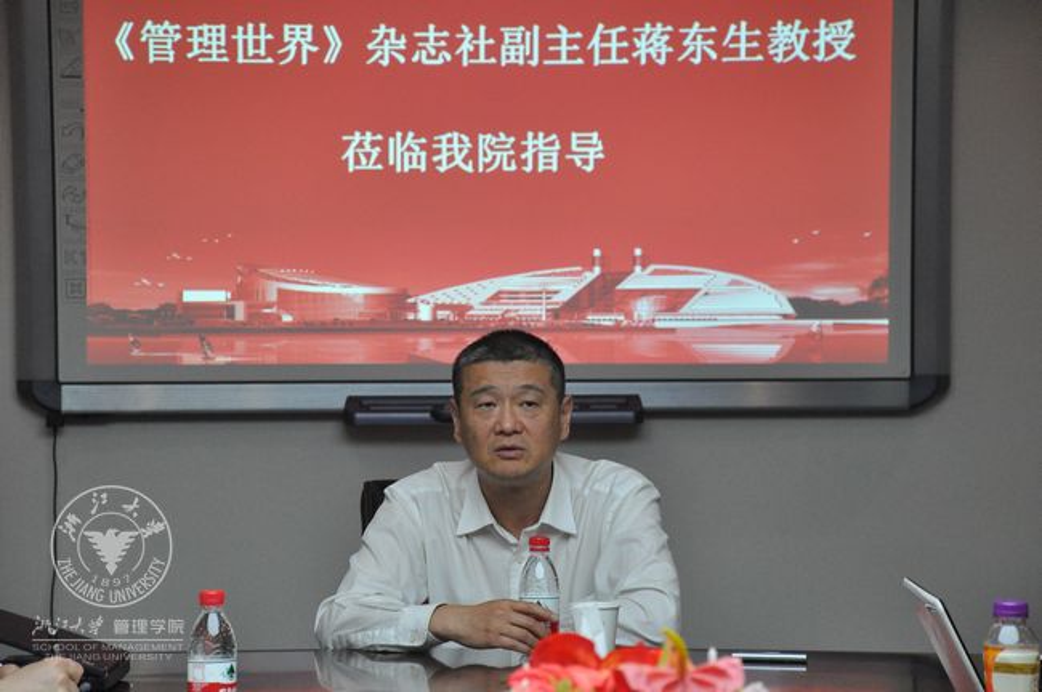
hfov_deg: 13.1
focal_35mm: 158
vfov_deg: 8.7
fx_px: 4554
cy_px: 346
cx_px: 521
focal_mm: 105
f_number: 5.6
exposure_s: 1/100
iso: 2000
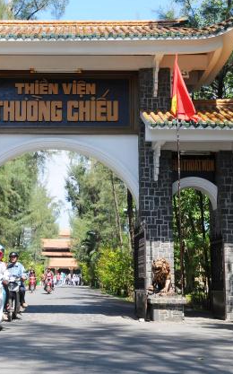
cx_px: 51
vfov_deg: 33.5
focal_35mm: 61
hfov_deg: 21.0
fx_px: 621
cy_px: 184
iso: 200
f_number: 5.6
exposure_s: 1/400
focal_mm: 26
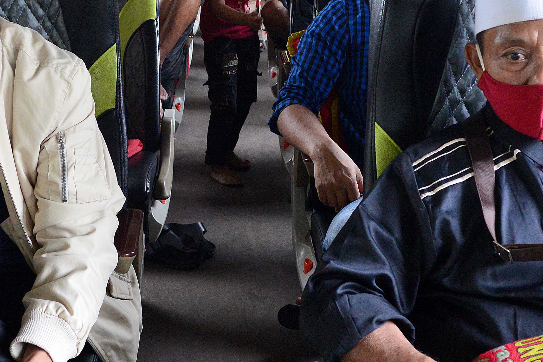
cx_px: 234
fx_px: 966
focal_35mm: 64
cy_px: 123
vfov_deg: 21.2
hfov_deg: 31.4
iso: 3200
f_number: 4.5
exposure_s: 1/125
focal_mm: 24
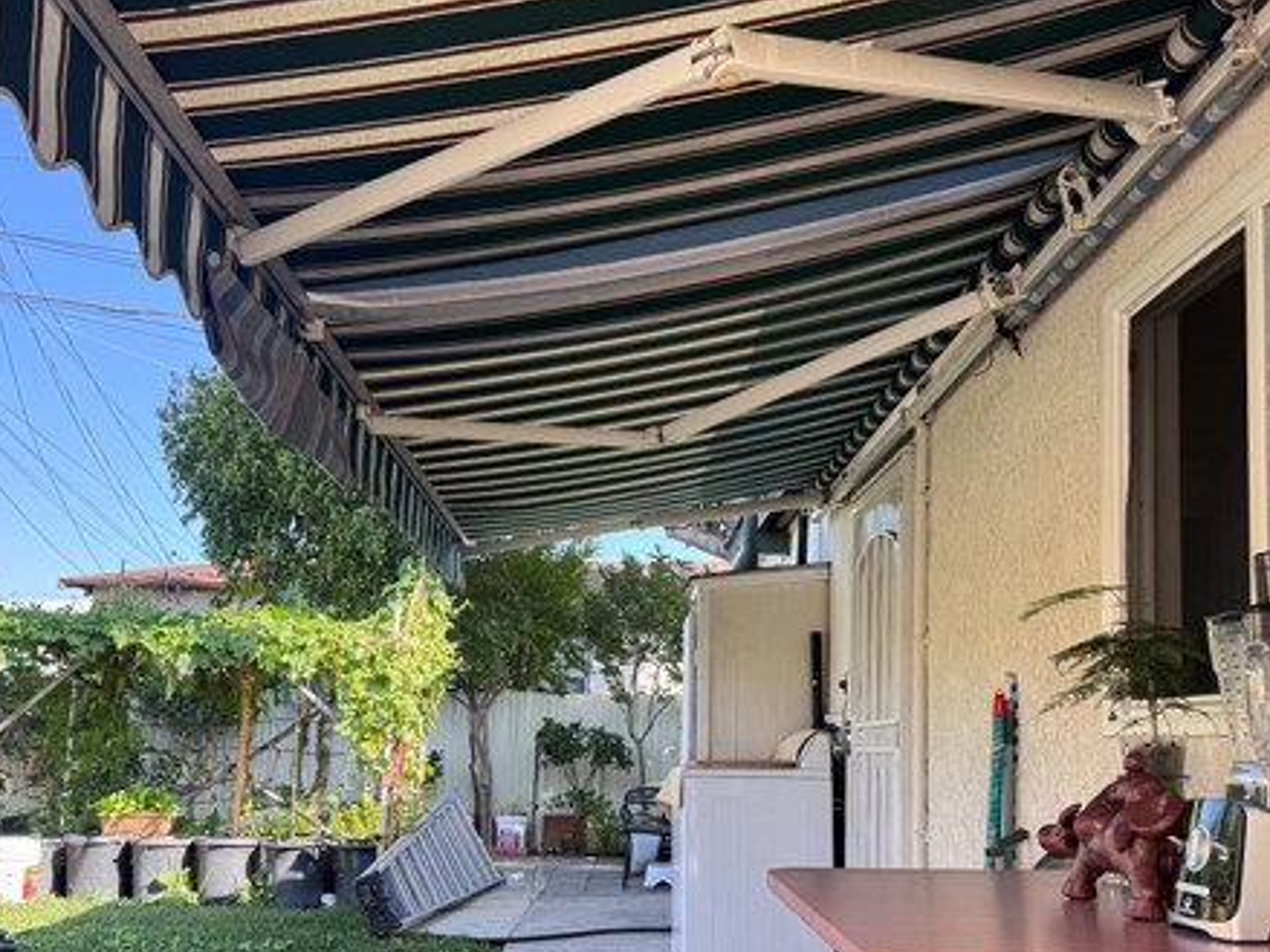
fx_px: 1284
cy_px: 637
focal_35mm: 35
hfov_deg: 52.5
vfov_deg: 40.2
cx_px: 567
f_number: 1.78
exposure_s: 1/340
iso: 80
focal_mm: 6.76
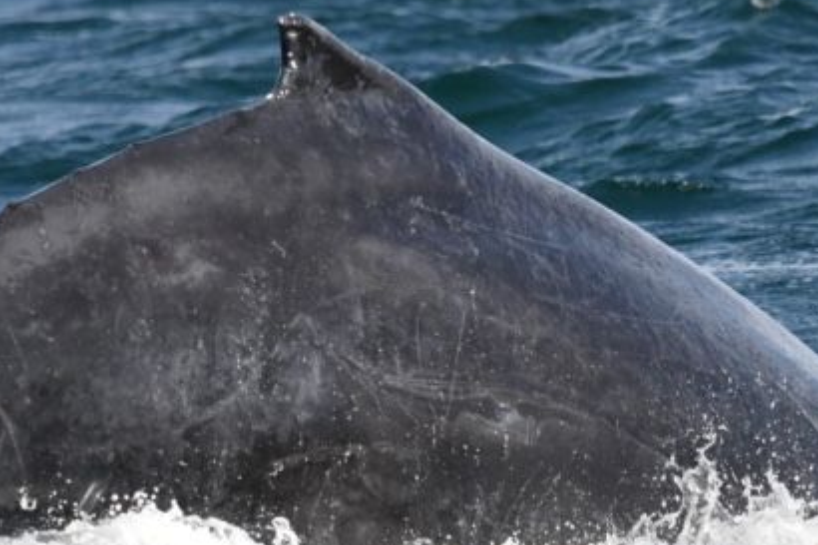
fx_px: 26573
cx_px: 365
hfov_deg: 1.8
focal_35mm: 1170
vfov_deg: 1.2
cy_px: 340
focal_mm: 600
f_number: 6.3
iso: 1800
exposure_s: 1/8000
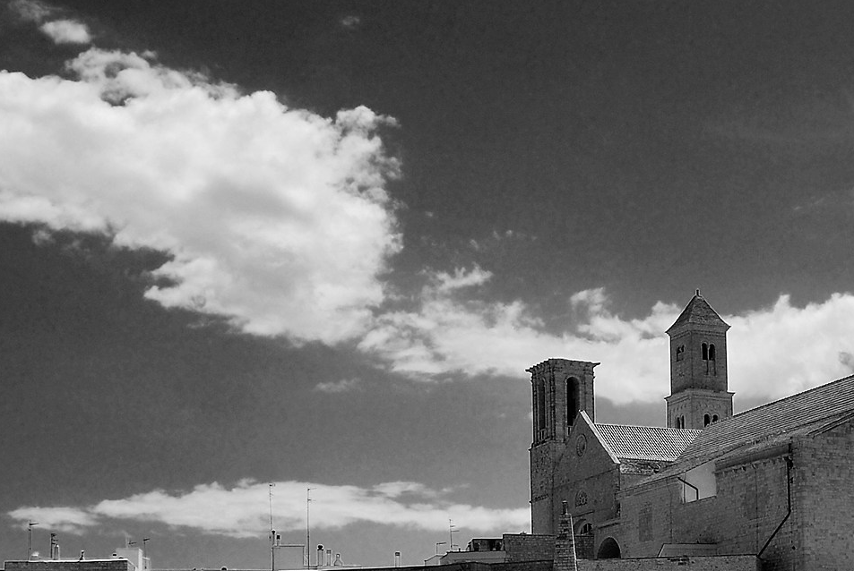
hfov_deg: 29.6
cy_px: 529
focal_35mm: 68
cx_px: 432
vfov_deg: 19.6
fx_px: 1615
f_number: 9
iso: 100
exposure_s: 1/320
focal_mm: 18
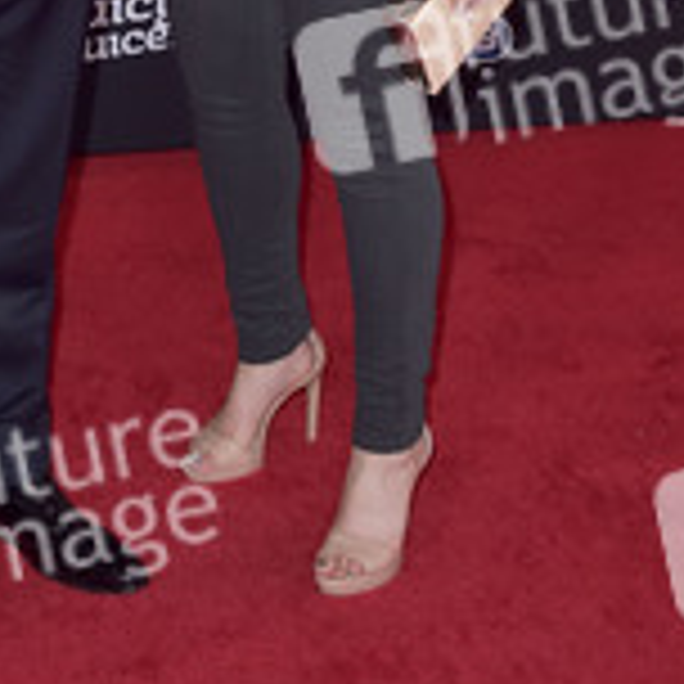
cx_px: 119
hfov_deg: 17.1
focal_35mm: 101
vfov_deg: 16.4
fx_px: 2258
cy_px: -158
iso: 500
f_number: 7.1
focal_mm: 45
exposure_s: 1/200
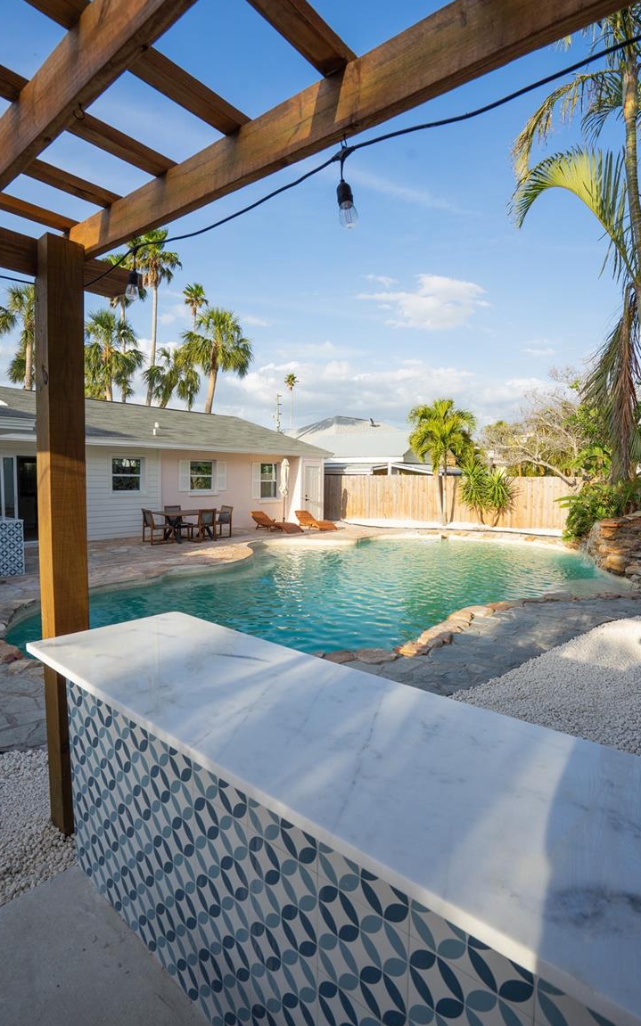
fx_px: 475
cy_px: 509
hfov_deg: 67.9
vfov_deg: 94.4
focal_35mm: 17
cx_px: 348
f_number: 8
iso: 100
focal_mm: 16
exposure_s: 1/320
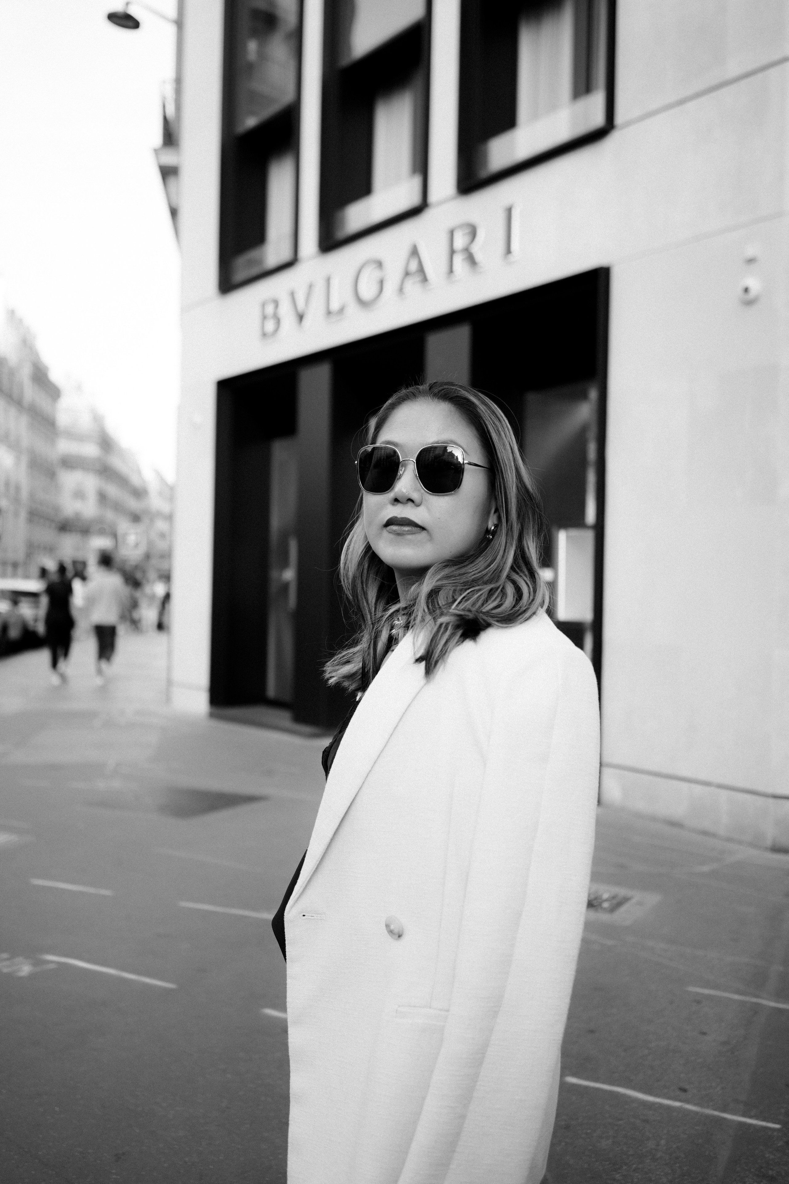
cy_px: 592
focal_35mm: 35
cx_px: 394
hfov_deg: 37.9
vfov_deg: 54.4
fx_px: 1151
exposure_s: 1/320
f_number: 2.8
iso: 100
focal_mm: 35
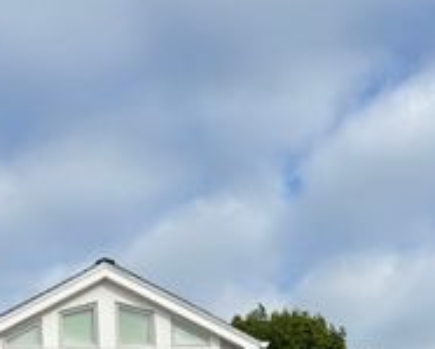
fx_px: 1082
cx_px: 182
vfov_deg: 14.7
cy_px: 723
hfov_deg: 22.7
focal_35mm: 84
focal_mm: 6.76
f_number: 1.78
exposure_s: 1/3247
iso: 80
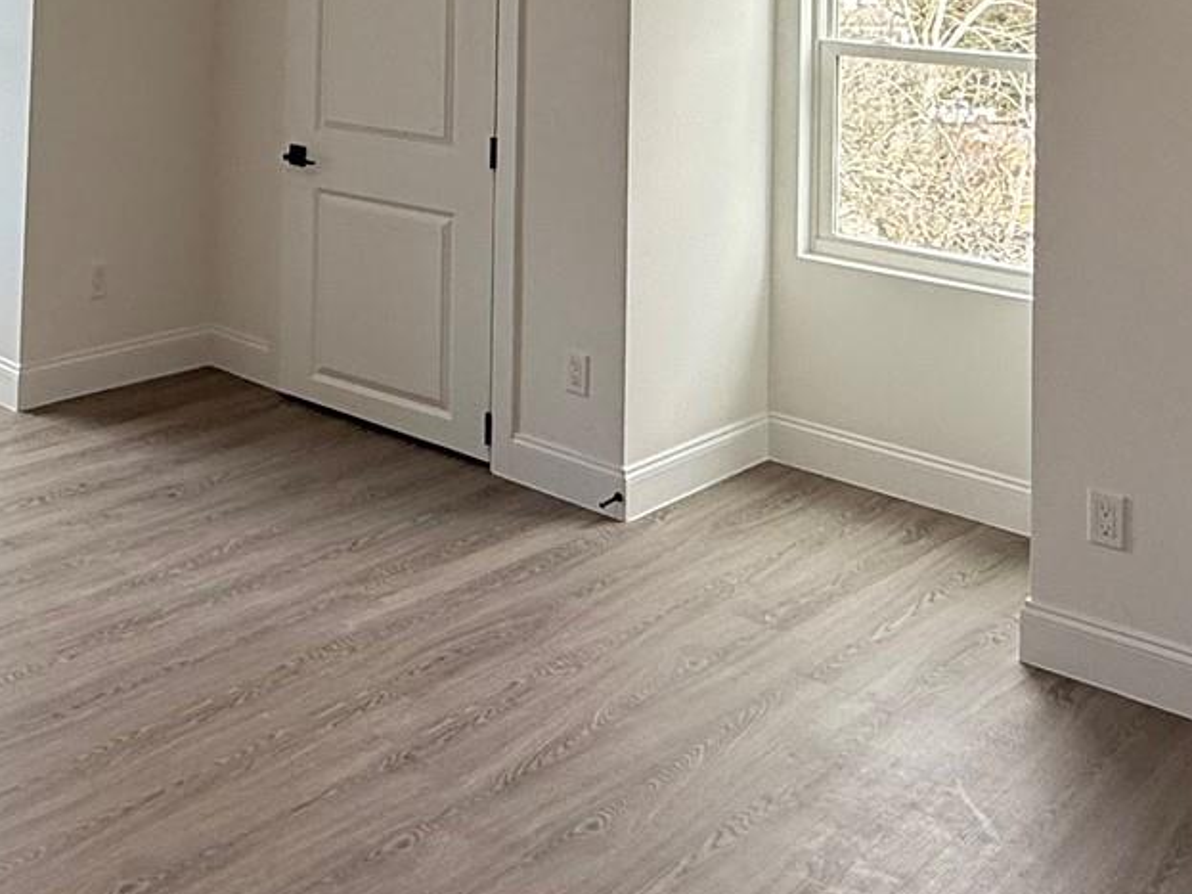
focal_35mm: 46
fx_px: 1584
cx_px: 199
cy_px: -134
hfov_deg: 39.3
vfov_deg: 28.1
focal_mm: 2.22
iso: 64
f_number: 2.2
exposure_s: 1/161
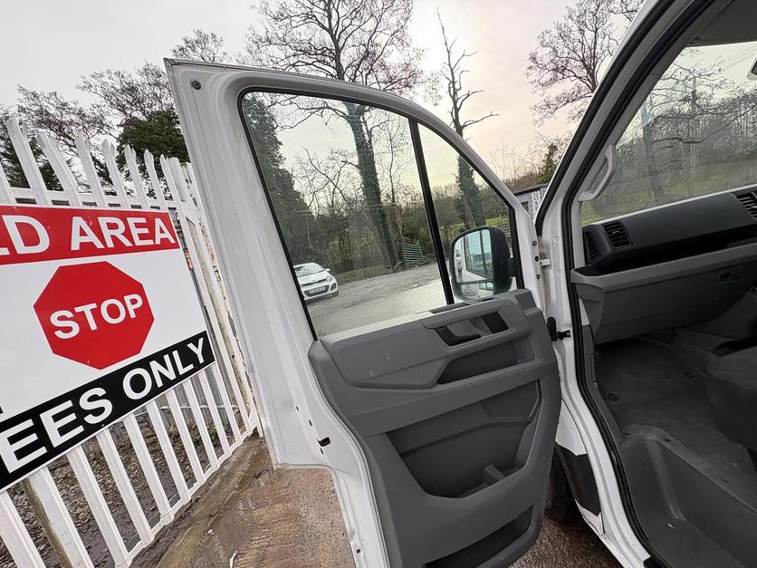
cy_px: 303
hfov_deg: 98.1
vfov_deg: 81.6
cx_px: 398
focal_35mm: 15
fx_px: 328
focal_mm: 2.22
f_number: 2.2
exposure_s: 1/364
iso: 40
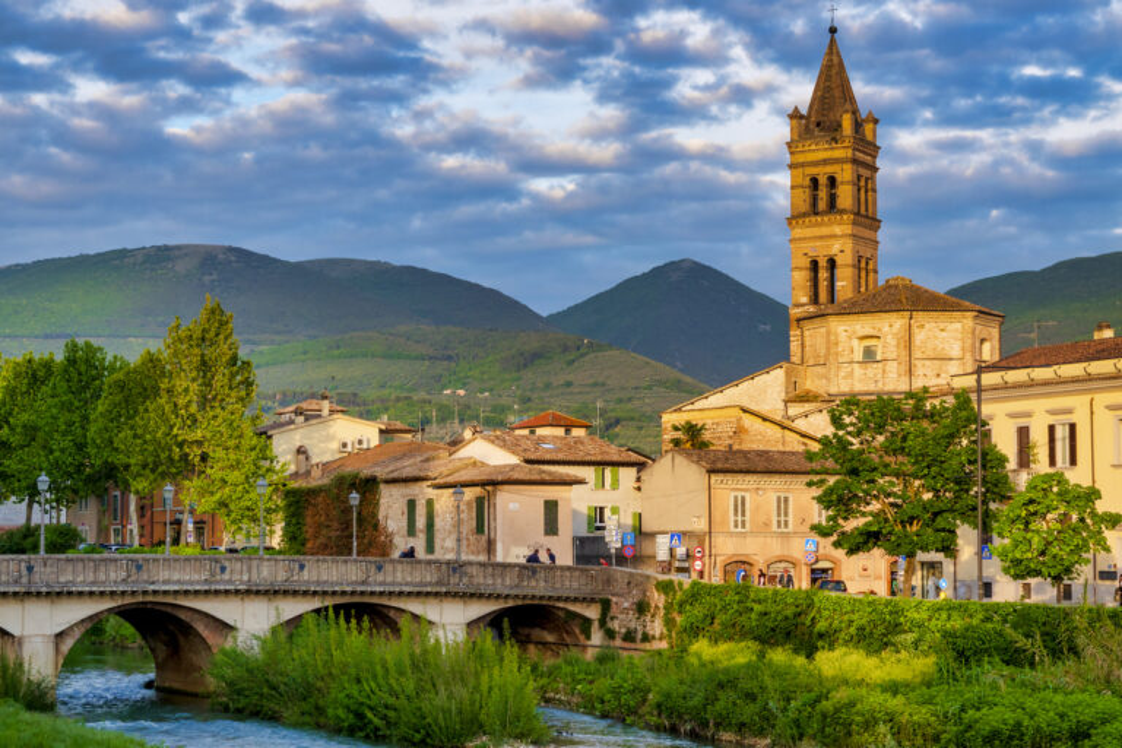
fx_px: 2244
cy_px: 374
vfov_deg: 18.9
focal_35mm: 72
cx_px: 561
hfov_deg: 28.1
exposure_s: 1/100
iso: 100
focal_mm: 26.42
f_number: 5.6
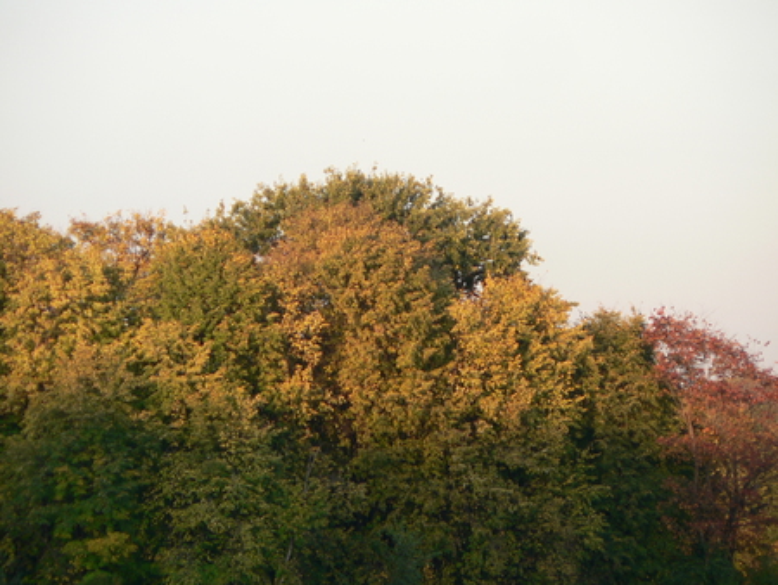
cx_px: 389
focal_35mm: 325
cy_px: 292
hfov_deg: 6.1
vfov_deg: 4.6
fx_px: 7308
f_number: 3.3
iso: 80
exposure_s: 1/100
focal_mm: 54.2
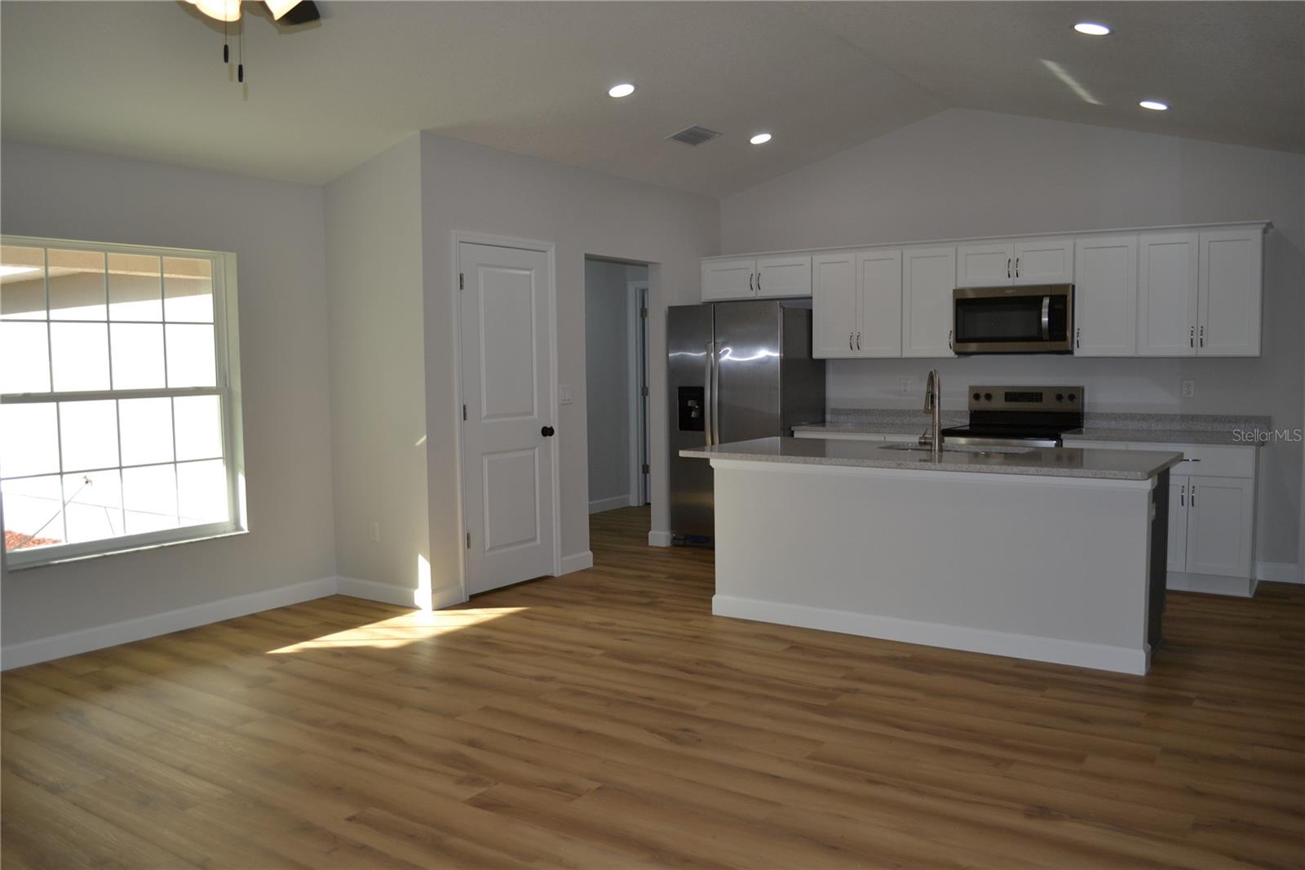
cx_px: 652
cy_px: 435
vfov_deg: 47.9
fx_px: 978
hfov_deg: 67.4
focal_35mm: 27
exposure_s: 1/200
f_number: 3.5
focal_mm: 18
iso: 180
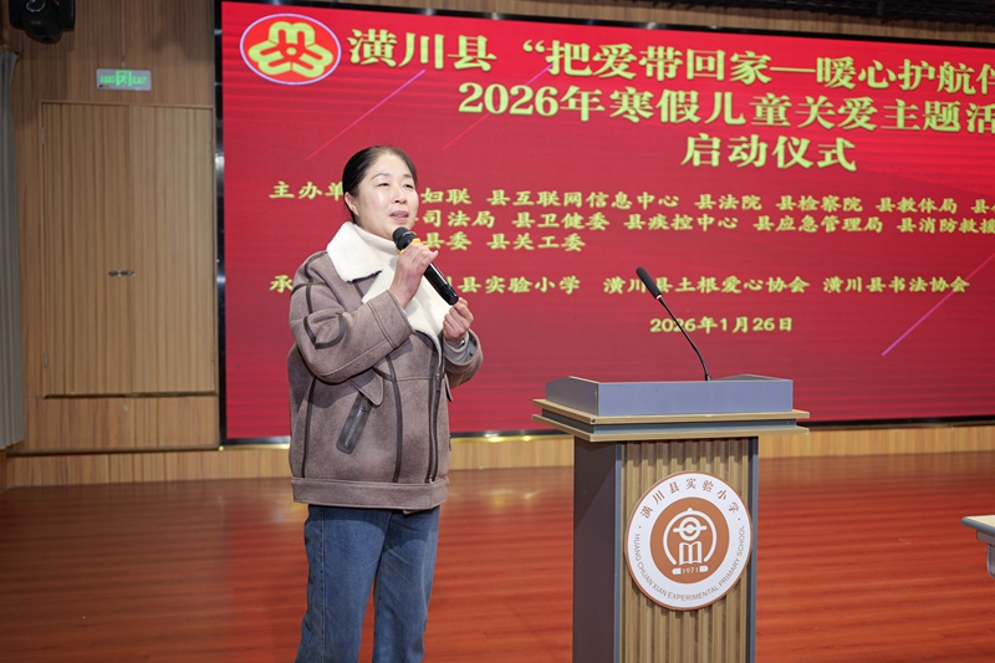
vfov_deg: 37.8
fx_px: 967
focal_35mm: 35
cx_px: 498
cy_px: 332
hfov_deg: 54.4
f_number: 2.8
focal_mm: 35
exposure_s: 1/160
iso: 500
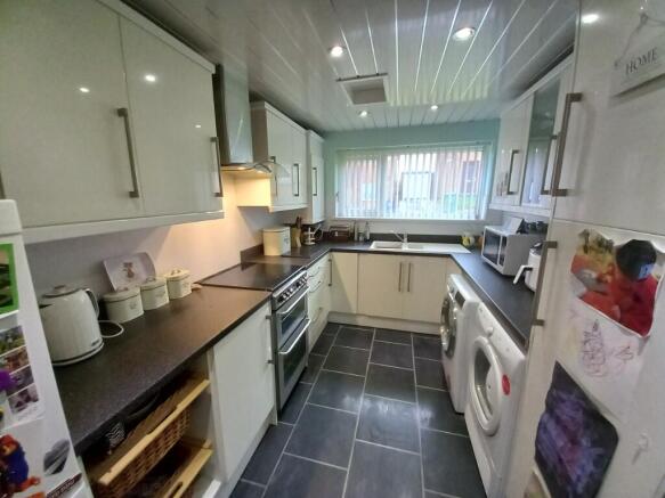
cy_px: 249
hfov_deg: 106.2
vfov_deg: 89.9
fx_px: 250
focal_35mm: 13
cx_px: 332
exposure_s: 1/25
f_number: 2.2
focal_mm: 1.13
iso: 200
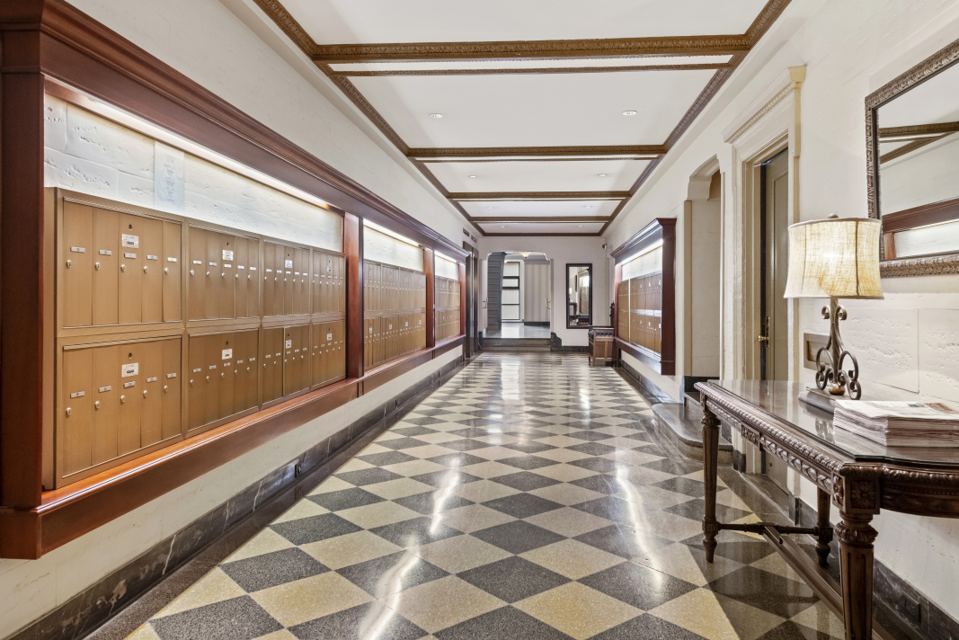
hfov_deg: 71.5
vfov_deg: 51.3
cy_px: 316
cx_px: 491
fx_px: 666
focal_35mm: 25
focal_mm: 24
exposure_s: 1/5
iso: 800
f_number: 8
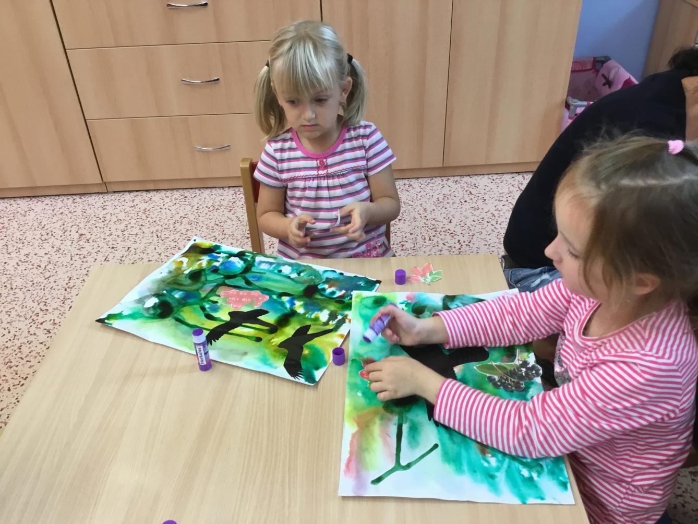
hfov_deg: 58.3
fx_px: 625
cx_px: 349
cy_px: 262
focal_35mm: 31
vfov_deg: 45.5
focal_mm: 3.3
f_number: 2.4
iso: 80
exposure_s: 1/33
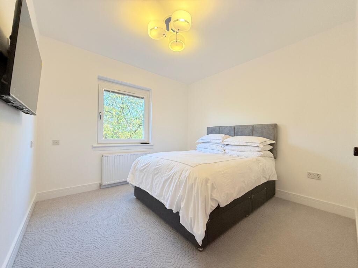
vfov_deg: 85.7
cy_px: 134
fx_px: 145
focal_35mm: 14
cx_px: 179
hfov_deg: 102.1
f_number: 2.2
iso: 125
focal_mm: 2.22
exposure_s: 1/99
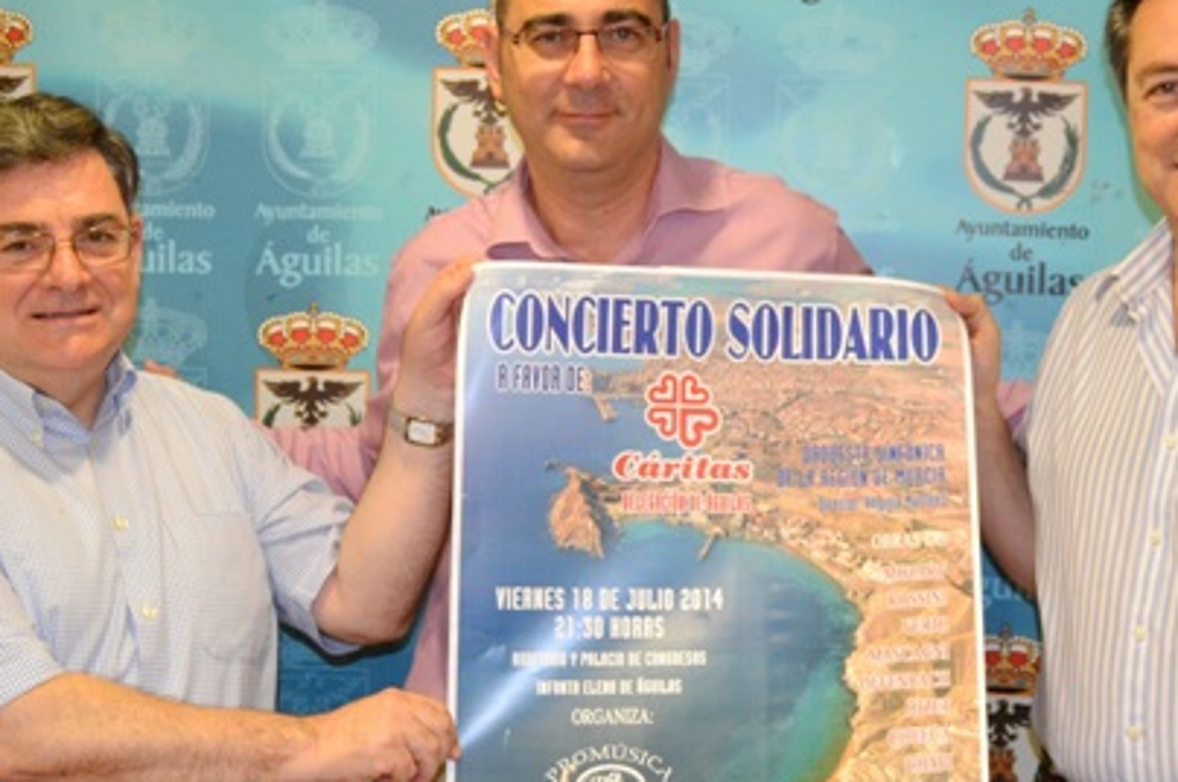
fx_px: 1862
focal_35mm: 57
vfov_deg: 23.7
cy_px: 436
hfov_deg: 35.1
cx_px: 662
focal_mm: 24
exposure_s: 1/60
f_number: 3.8
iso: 1250
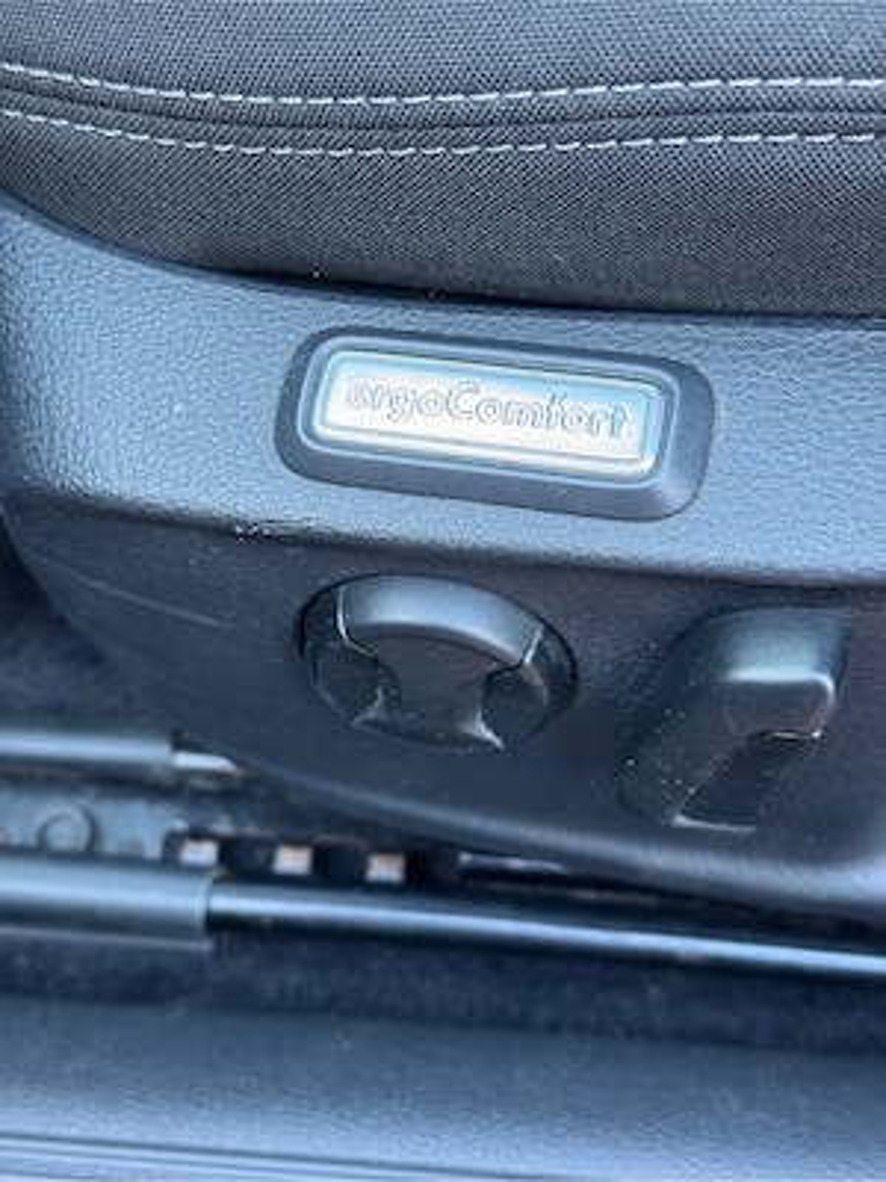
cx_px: 443
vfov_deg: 39.7
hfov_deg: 30.3
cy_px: 591
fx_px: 1638
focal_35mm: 48
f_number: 1.78
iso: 250
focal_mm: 6.76
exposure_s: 1/60
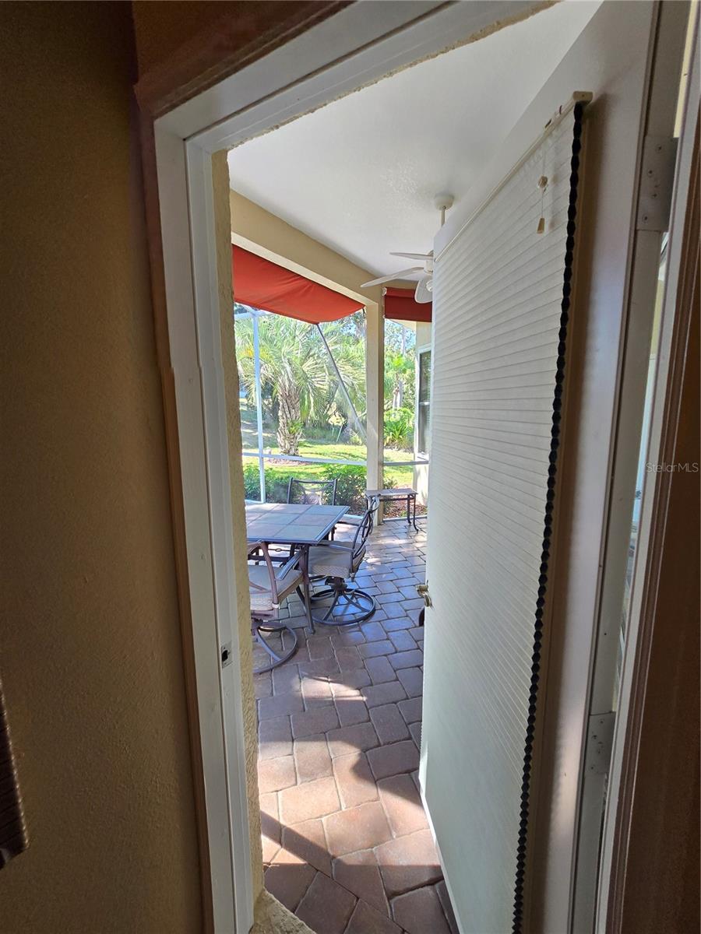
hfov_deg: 89.9
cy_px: 467
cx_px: 350
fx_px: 351
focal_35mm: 13
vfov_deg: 106.2
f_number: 2.2
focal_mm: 2.2
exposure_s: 1/100
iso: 125
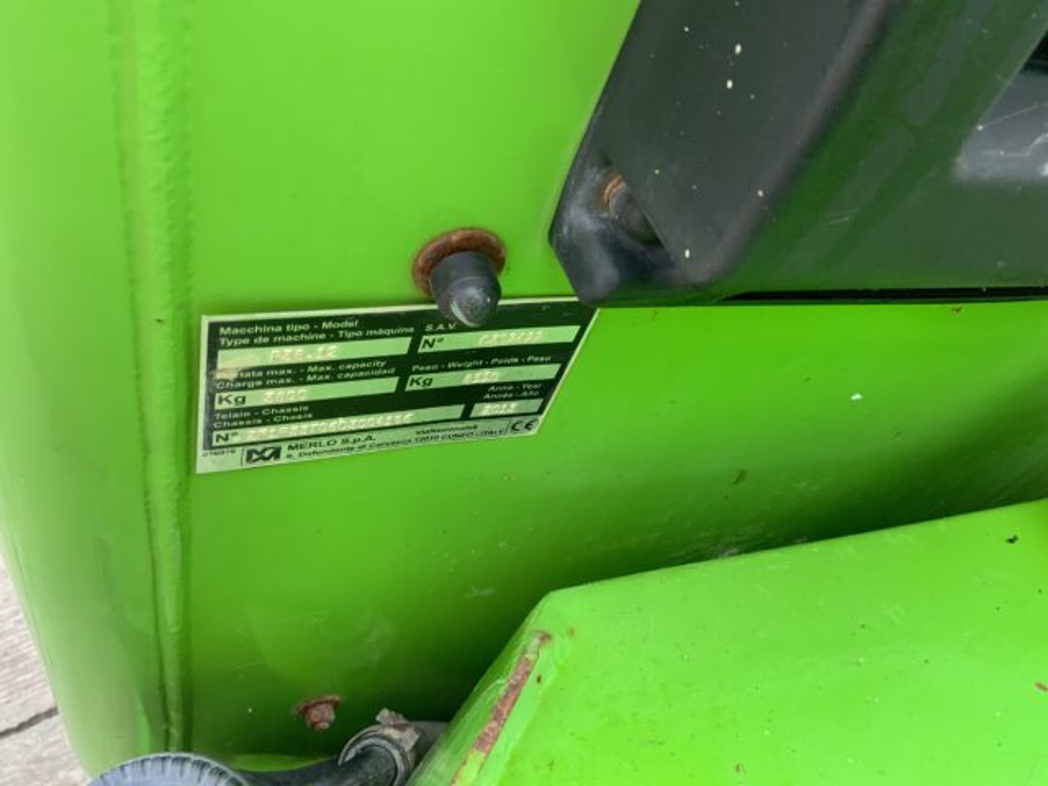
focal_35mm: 29
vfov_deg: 48.2
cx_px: 524
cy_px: 393
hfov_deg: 61.7
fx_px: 878
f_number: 1.8
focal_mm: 3
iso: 64
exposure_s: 1/110
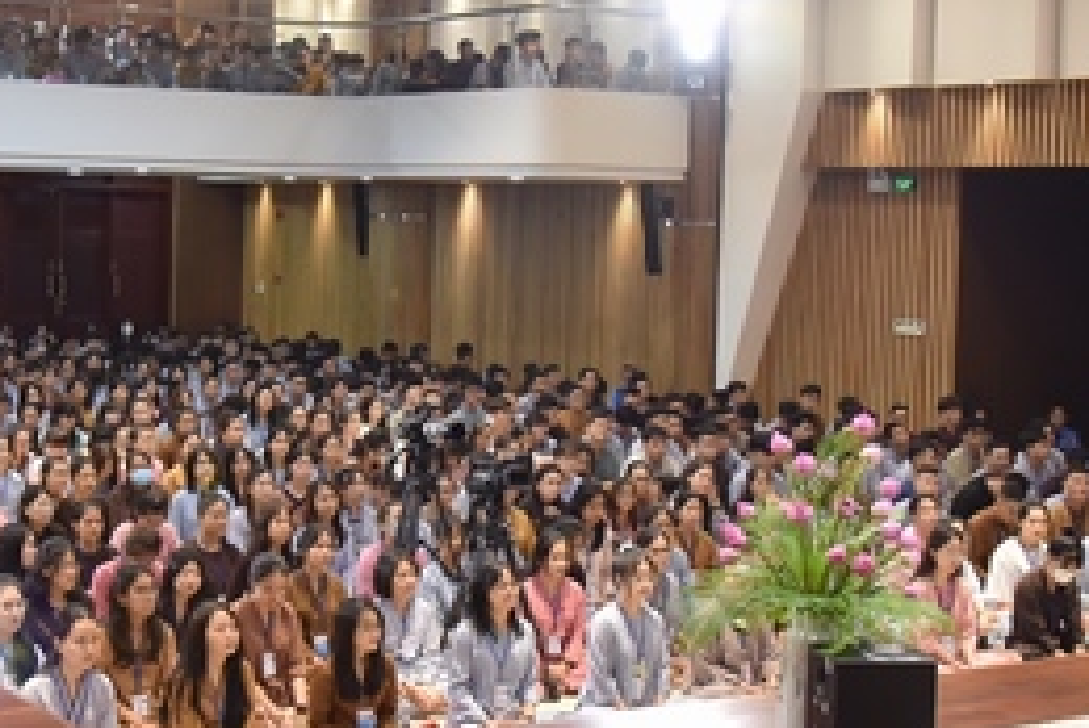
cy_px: 322
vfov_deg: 19.5
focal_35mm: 70
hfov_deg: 28.6
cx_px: 364
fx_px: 2120
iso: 2000
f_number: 4.5
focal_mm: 28
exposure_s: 1/160
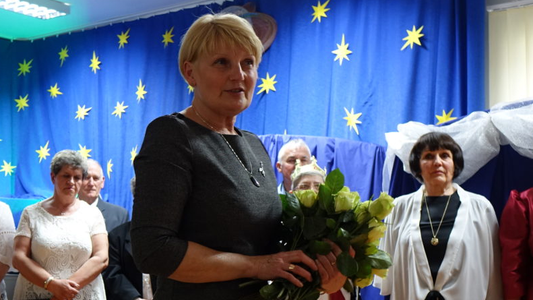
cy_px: 201
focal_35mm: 61
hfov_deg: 34.3
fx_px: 862
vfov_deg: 19.7
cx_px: 217
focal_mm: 16.43
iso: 800
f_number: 2.8
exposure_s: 1/25
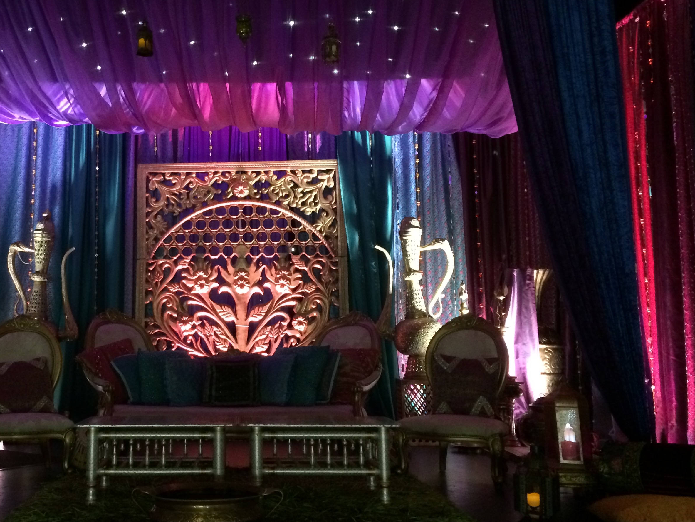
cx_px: 229
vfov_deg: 35.9
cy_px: 234
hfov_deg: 46.0
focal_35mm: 40
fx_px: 803
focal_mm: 4.15
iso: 400
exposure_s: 1/17
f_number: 2.2
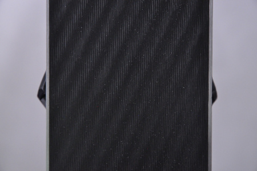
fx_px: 1123
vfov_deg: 8.7
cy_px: 86
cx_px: 128
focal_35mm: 158
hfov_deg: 13.1
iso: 3200
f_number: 9.5
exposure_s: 1/125
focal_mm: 105
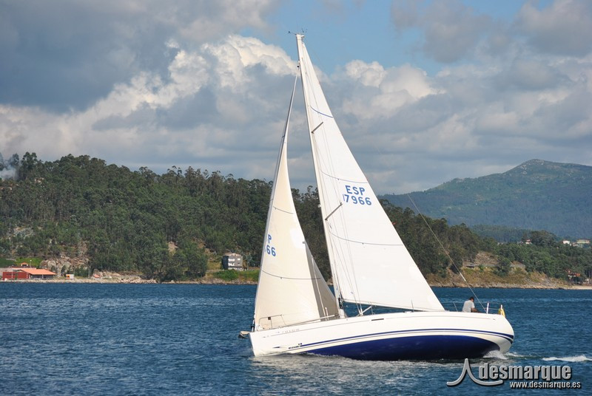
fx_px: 2273
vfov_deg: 10.0
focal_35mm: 138
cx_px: 296
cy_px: 198
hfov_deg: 14.8
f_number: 6.3
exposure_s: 1/640
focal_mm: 92
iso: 100
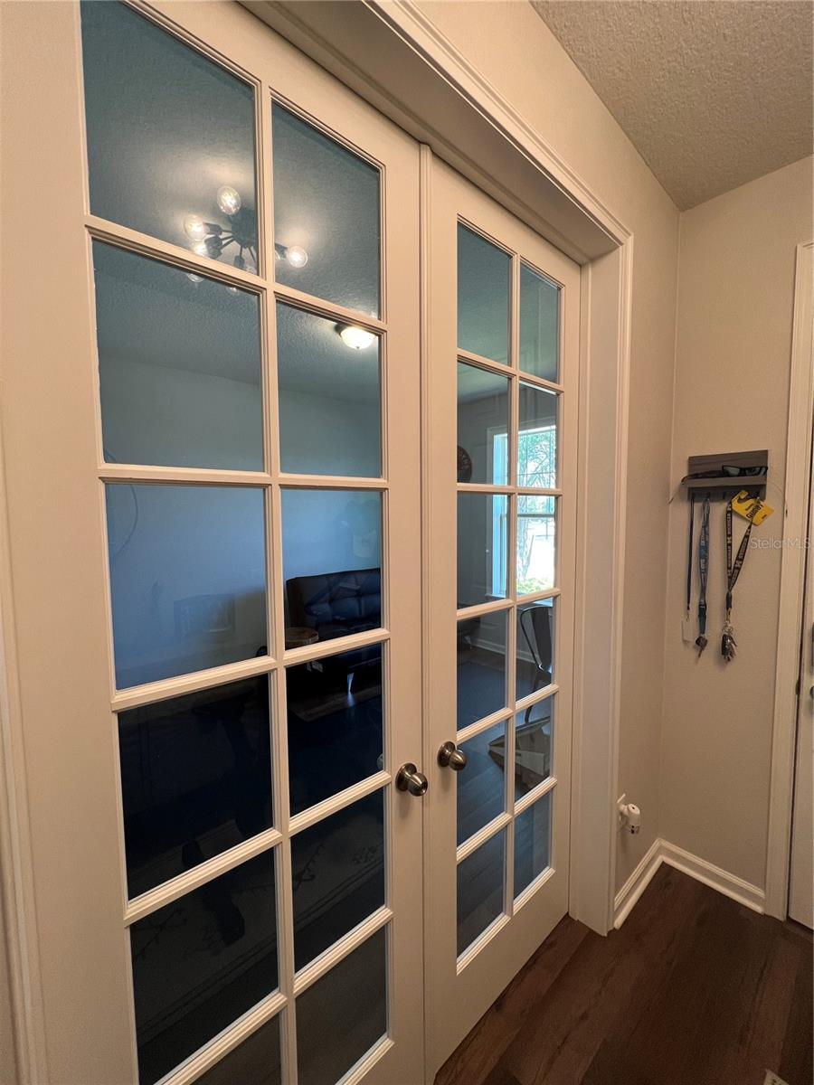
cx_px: 407
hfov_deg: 89.9
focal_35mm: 13
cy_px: 542
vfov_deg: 106.2
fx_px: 408
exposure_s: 1/120
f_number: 1.8
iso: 160
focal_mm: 1.57
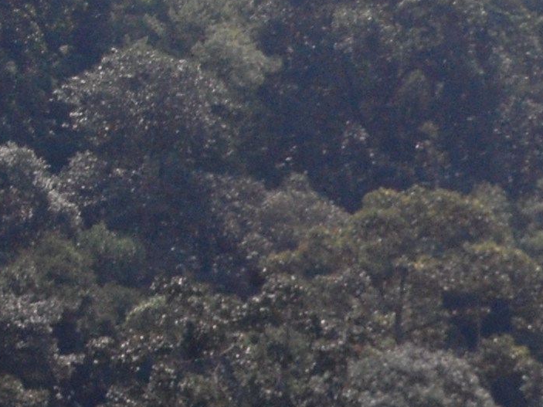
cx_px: 707
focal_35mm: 339
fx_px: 5318
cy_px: 677
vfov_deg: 4.3
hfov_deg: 5.8
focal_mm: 55
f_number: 13
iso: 800
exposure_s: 1/640
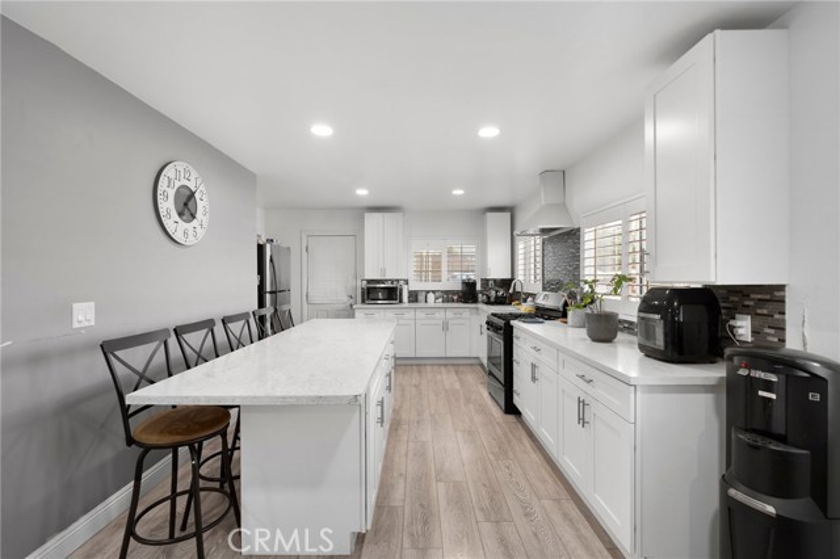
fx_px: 350
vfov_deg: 77.3
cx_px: 420
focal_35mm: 15
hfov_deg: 100.4
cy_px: 280
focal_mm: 15
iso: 250
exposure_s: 1/2.5
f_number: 5.6
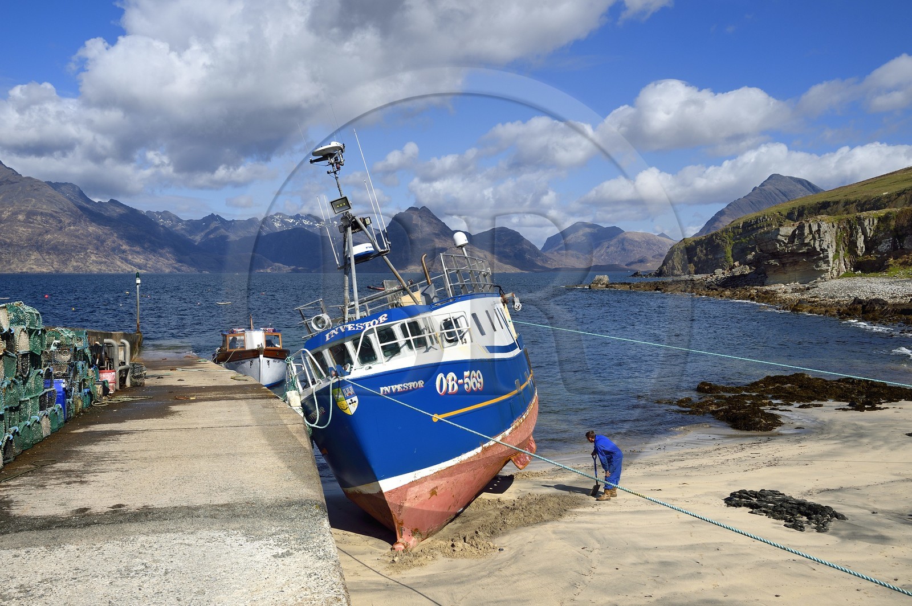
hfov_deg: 58.8
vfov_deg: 41.0
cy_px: 303
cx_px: 456
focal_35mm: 32
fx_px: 810
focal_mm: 32
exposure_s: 1/320
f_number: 14
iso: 200
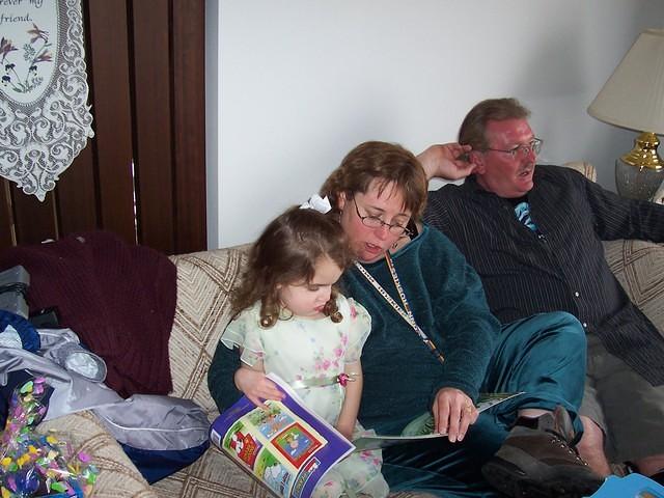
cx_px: 332
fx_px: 710
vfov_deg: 38.7
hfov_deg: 50.1
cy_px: 249
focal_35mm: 37
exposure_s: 1/60
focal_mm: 5.6
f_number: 2.8
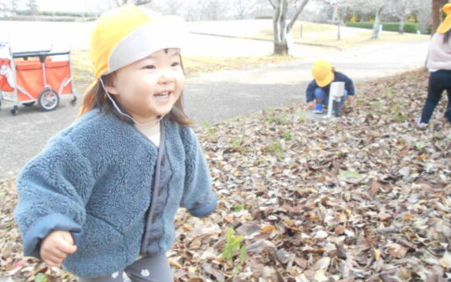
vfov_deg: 39.4
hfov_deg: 59.7
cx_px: 228
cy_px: 131
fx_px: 393
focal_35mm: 32
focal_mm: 4.6
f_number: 3.2
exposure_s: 1/250
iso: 450
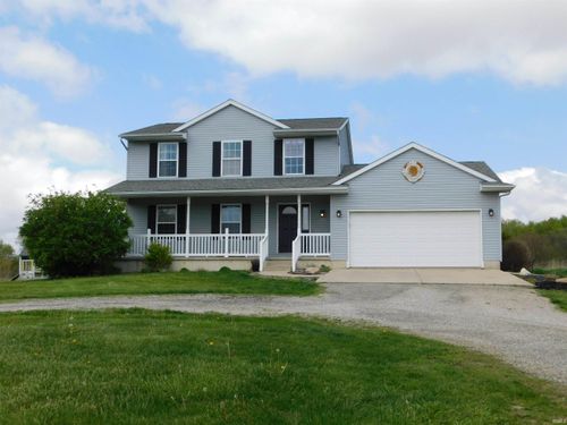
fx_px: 655
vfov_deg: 36.0
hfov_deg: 46.8
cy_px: 212
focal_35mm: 40
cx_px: 284
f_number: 3.6
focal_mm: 7.1
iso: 125
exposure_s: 1/1250
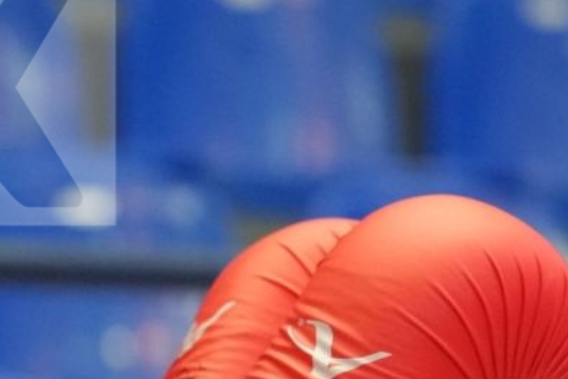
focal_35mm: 321
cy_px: 606
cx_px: -19
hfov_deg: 6.4
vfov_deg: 4.3
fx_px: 5064
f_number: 3.2
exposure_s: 1/1000
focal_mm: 70
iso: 4000
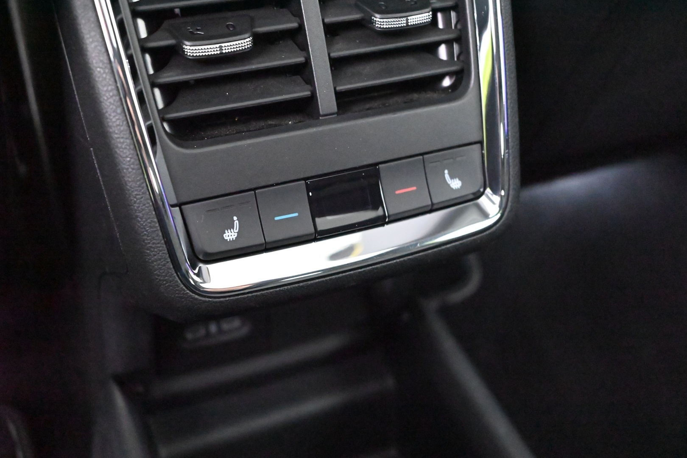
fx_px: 763
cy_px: 229
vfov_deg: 33.4
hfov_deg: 48.5
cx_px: 344
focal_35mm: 40
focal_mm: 40
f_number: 5.3
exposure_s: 1/13
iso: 25600
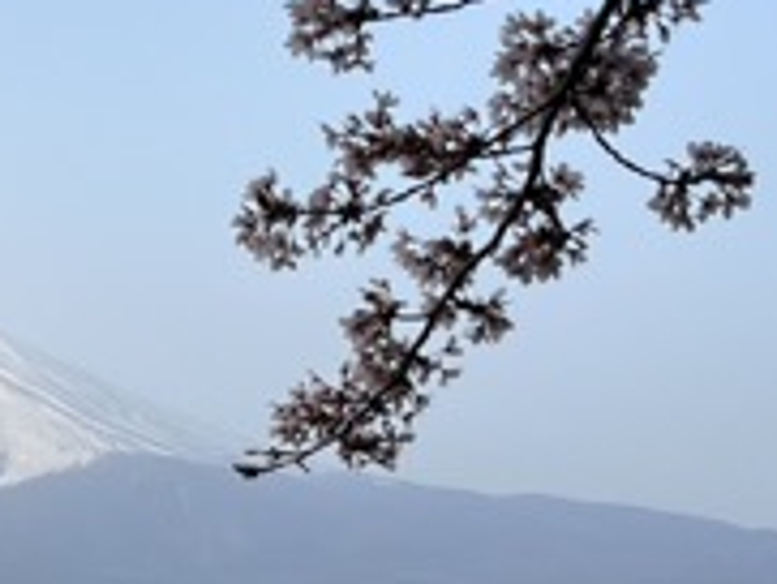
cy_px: 318
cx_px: -532
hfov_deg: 17.9
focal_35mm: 92
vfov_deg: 16.1
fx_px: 2066
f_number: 1.6
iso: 50
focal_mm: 5.1
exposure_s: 1/1175
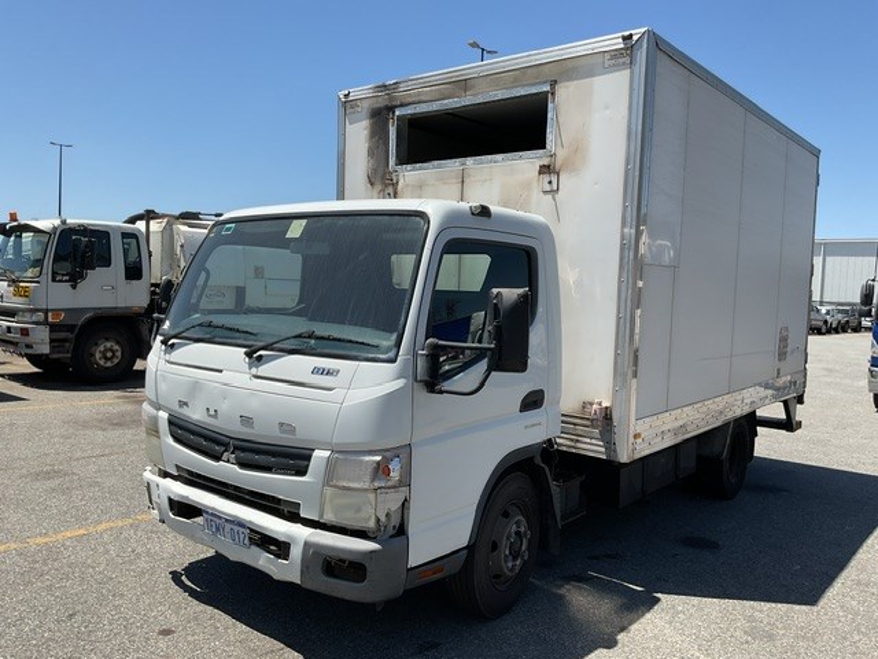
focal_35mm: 29
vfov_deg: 48.2
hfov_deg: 61.7
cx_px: 439
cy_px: 330
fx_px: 736
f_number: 1.8
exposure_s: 1/1912
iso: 16
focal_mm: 3
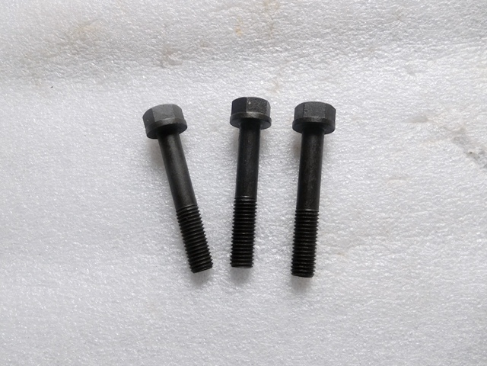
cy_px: 183
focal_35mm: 28
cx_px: 244
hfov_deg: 63.4
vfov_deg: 49.7
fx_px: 394
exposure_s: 1/40
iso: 125
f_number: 3.5
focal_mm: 5
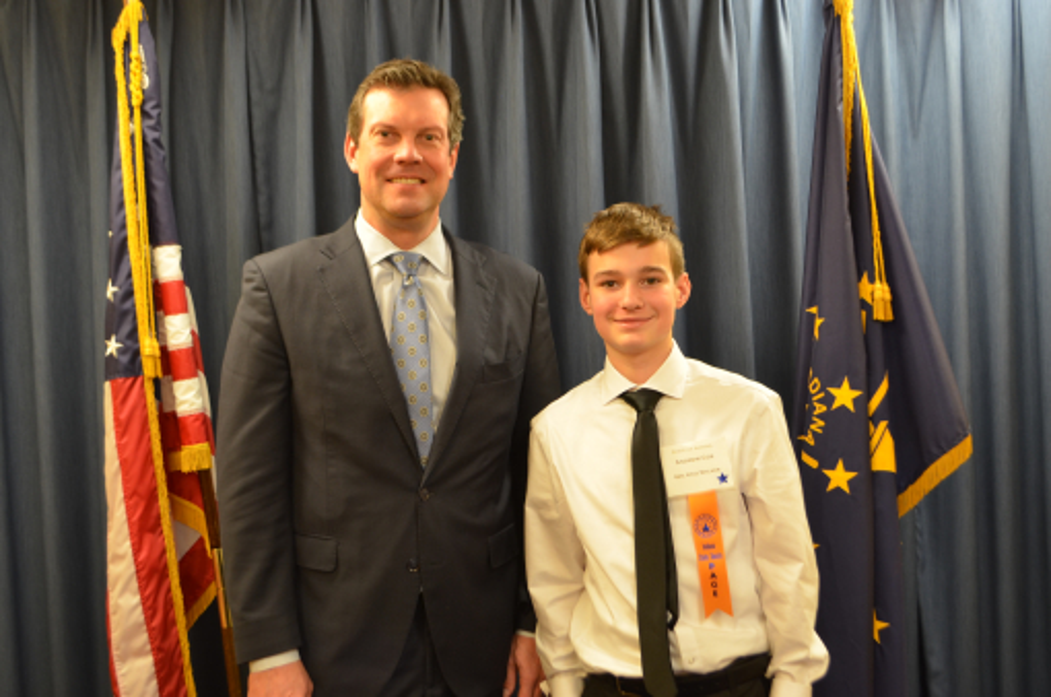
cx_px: 526
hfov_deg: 49.6
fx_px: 1136
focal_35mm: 39
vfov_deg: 34.1
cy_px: 348
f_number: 4.2
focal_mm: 26
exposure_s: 1/15
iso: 500
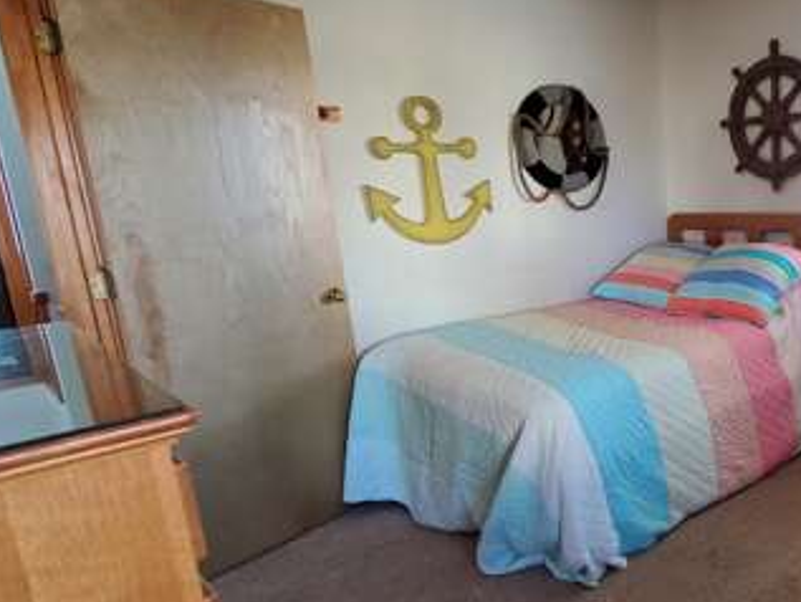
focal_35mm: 28
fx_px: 648
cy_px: 298
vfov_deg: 49.8
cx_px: 762
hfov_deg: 53.1
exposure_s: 1/39
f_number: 2.2
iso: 500
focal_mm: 1.8
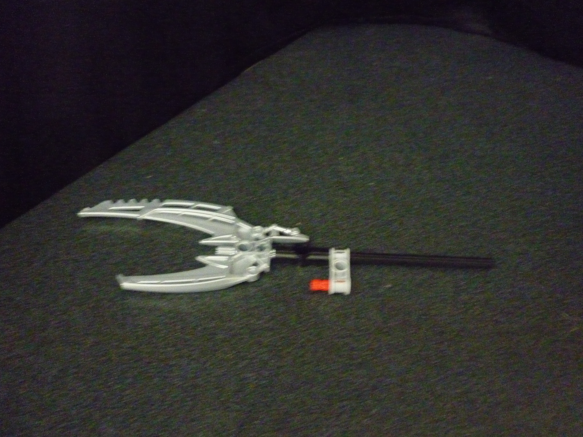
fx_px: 556
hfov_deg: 55.4
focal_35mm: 33
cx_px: 292
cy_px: 218
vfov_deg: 42.9
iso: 1600
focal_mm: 5.5
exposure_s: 1/8
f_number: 2.8
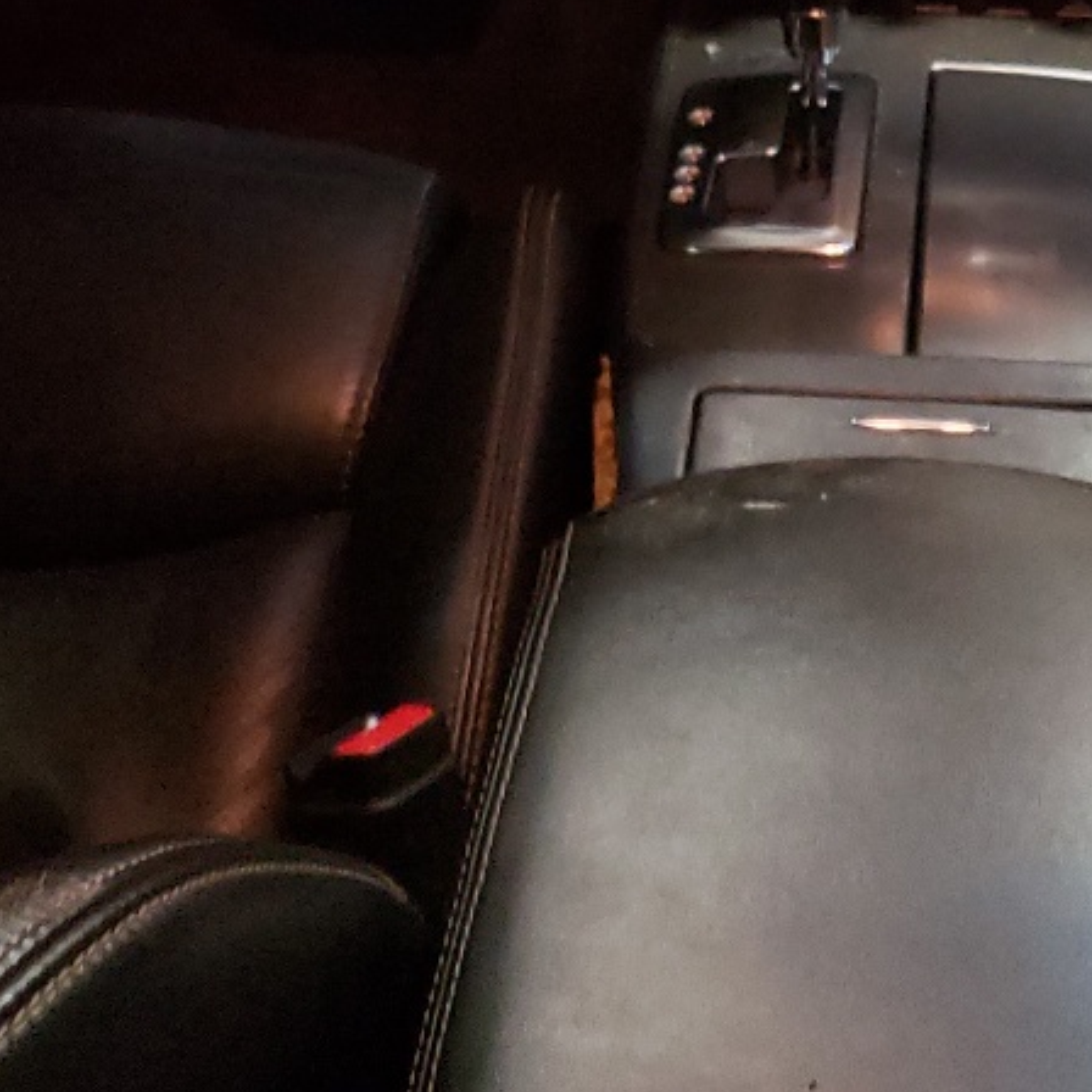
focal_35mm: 82
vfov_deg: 20.2
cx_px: 878
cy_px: -98
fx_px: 2927
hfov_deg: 20.9
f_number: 1.5
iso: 616
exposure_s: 1/24
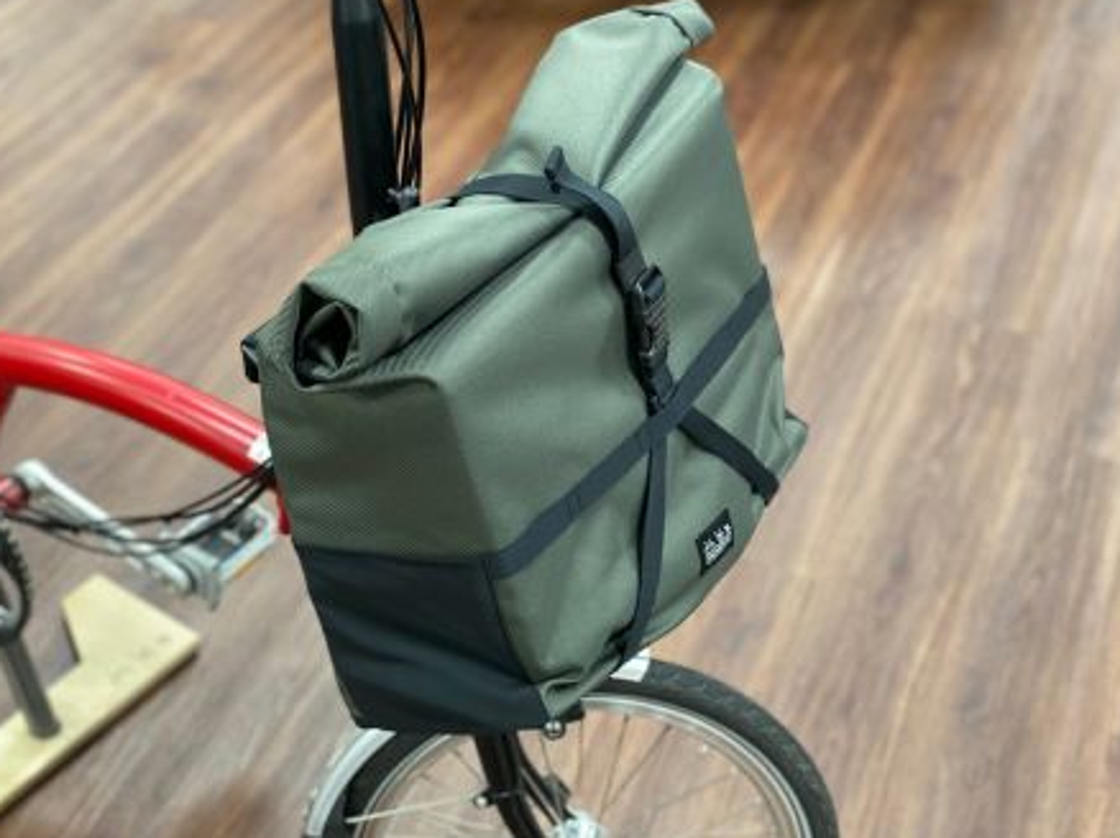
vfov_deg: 25.6
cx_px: 540
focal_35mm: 57
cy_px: 386
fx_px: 1843
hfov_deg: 33.8
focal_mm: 6
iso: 250
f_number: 2
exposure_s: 1/33
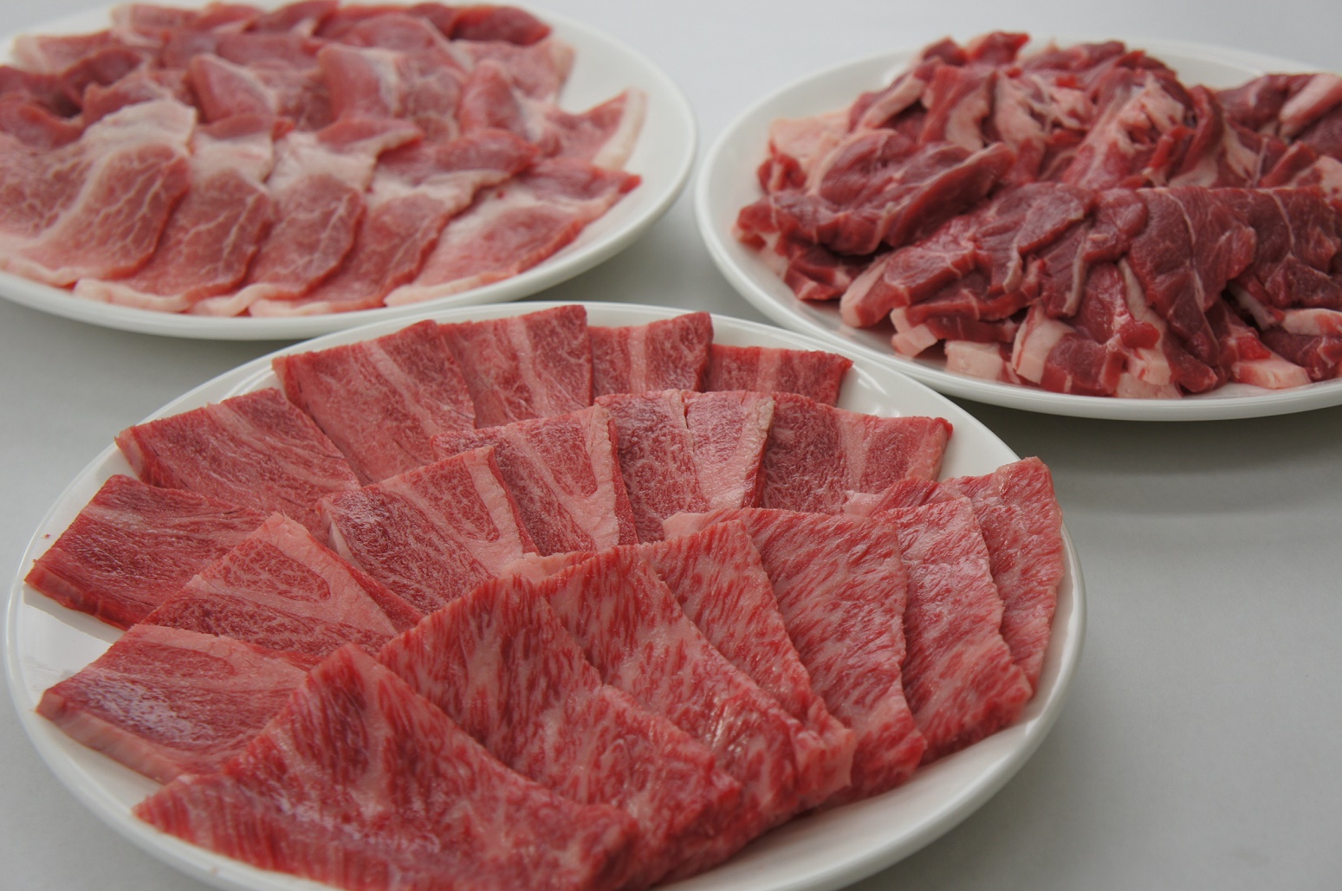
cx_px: 681
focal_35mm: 61
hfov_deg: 33.2
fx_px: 2253
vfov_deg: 22.4
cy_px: 450
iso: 200
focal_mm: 39
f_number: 5.6
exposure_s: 1/100
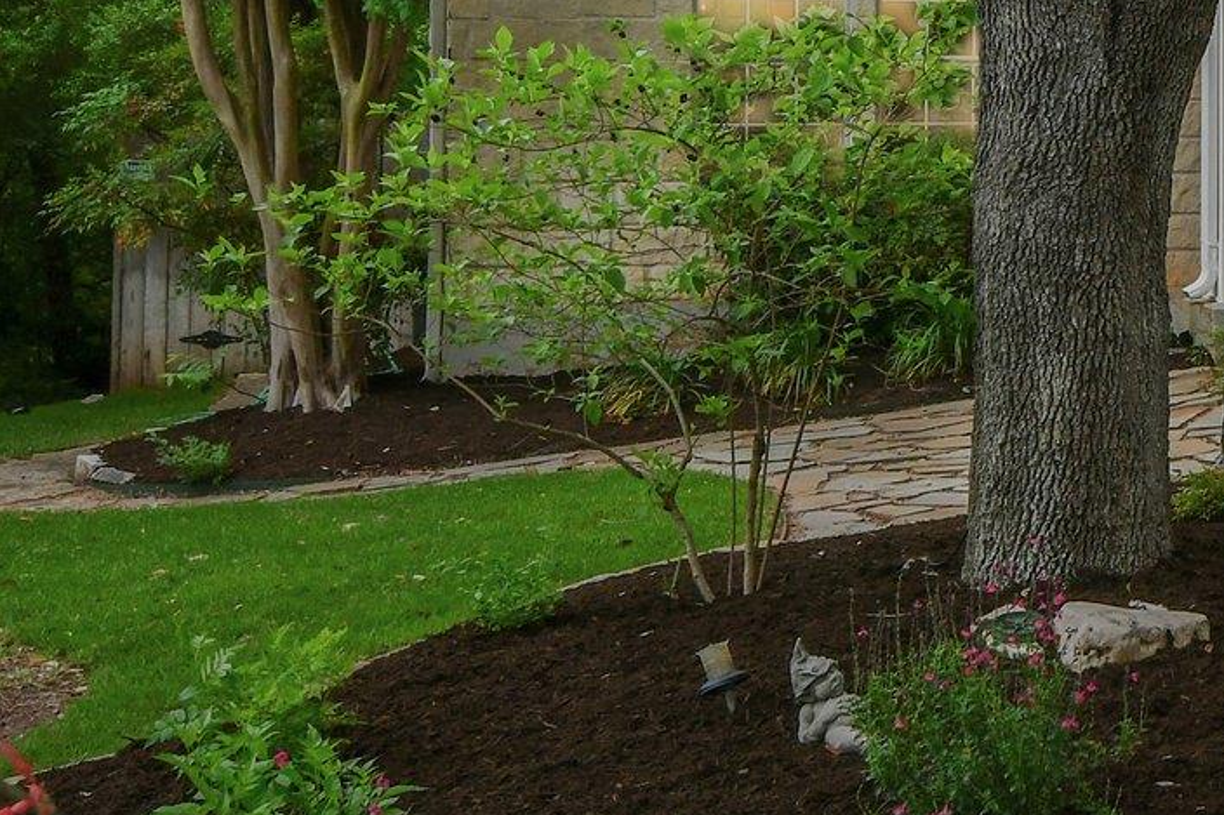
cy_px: -162
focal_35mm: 65
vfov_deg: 19.6
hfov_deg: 27.3
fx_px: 2225
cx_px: 1445
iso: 400
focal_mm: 15
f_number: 8
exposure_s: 1/100
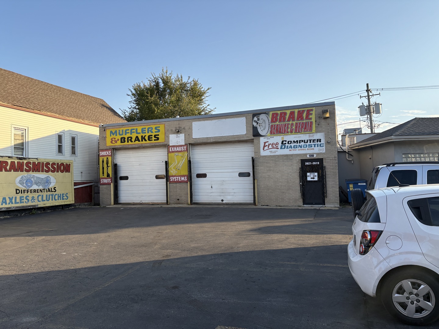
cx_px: 220
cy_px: 164
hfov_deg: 67.3
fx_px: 330
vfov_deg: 53.1
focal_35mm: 26
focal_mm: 5.96
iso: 50
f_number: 1.6
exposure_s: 1/1364
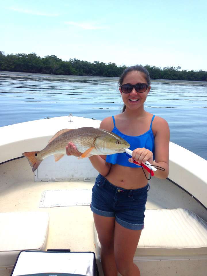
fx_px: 263
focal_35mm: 33
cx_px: 104
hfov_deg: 42.9
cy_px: 138
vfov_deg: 55.4
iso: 50
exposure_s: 1/1043
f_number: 2.4
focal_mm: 4.12
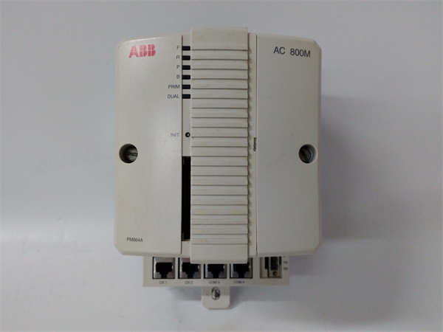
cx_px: 222
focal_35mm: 27
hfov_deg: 65.3
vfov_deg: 51.4
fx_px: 346
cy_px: 166
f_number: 2
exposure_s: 1/33
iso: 285
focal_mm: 3.79
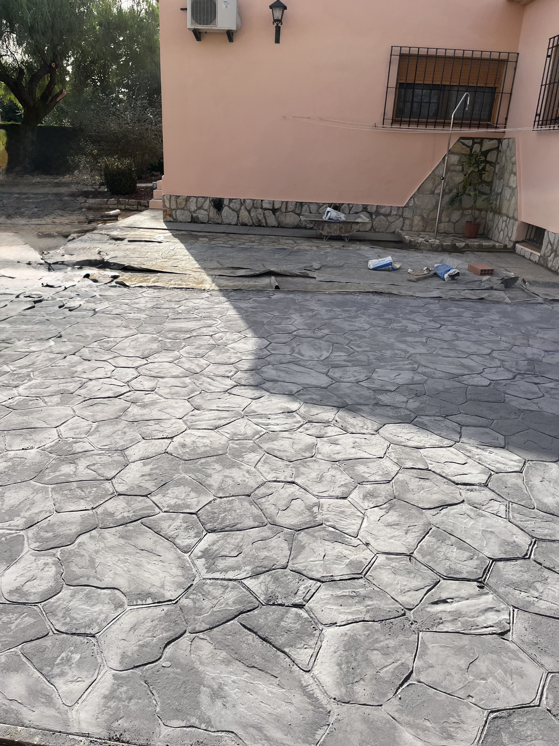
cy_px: 373
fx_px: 560
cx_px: 280
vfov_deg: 67.3
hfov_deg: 53.1
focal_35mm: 26
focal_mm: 5.1
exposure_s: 1/1721
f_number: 1.6
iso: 50
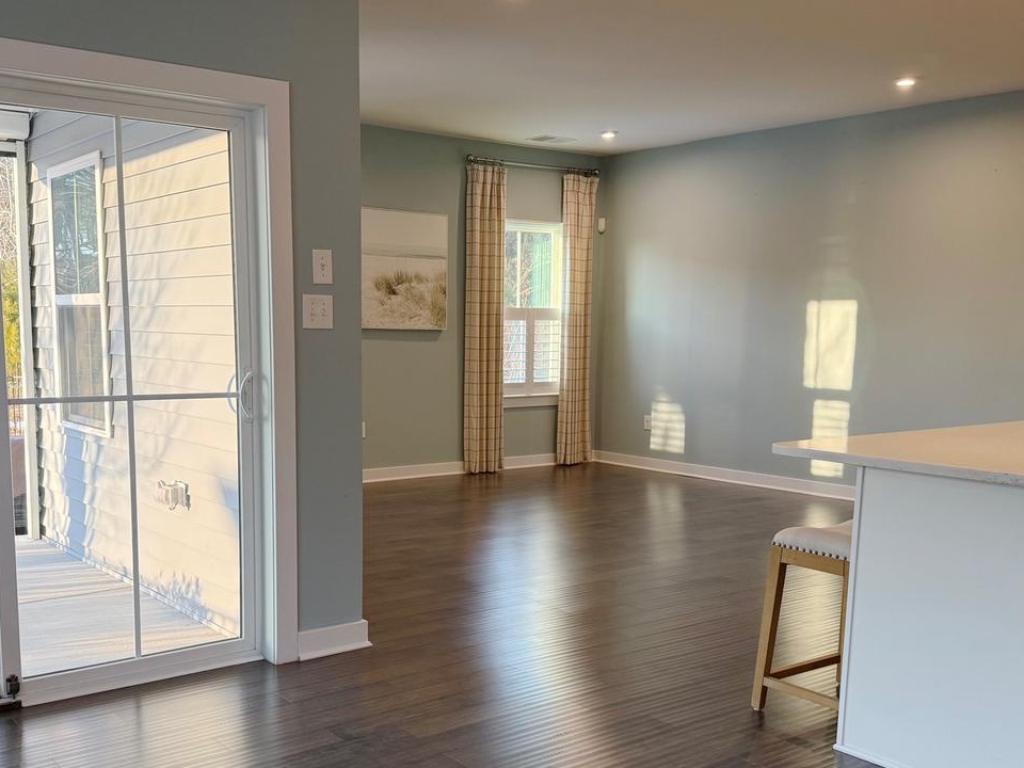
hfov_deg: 51.3
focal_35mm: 36
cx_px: 455
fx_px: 1065
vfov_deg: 39.5
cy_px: 466
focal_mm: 6.76
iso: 125
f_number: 1.78
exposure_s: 1/120
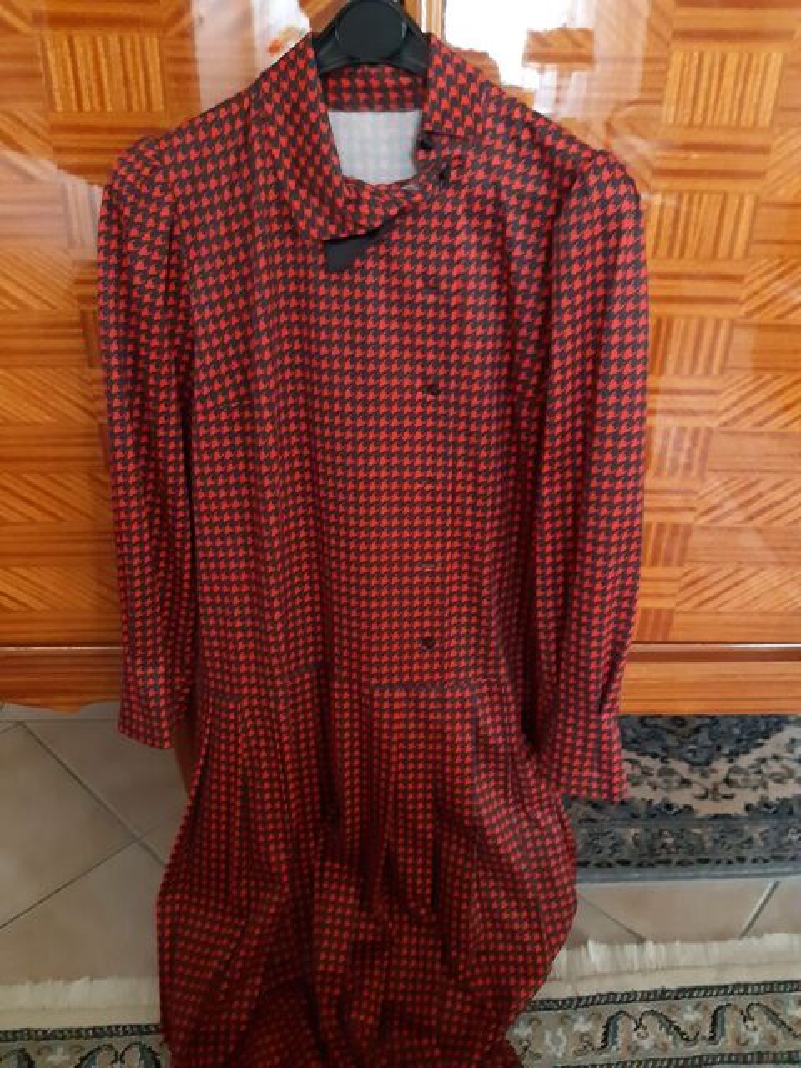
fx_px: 802
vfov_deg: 67.3
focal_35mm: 26
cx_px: 400
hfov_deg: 53.1
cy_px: 534
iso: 640
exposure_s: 1/17
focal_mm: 3.92
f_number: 1.7
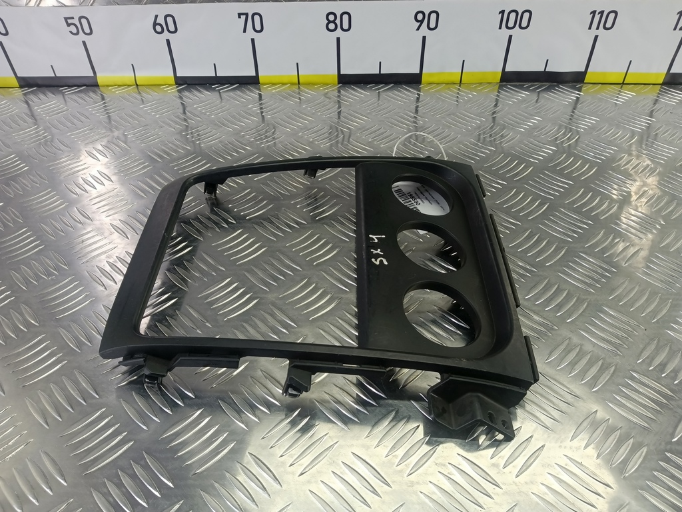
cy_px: 256
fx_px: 453
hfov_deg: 73.9
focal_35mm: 23
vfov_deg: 58.9
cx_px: 341
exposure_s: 1/50
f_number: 1.6
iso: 104
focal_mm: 4.11
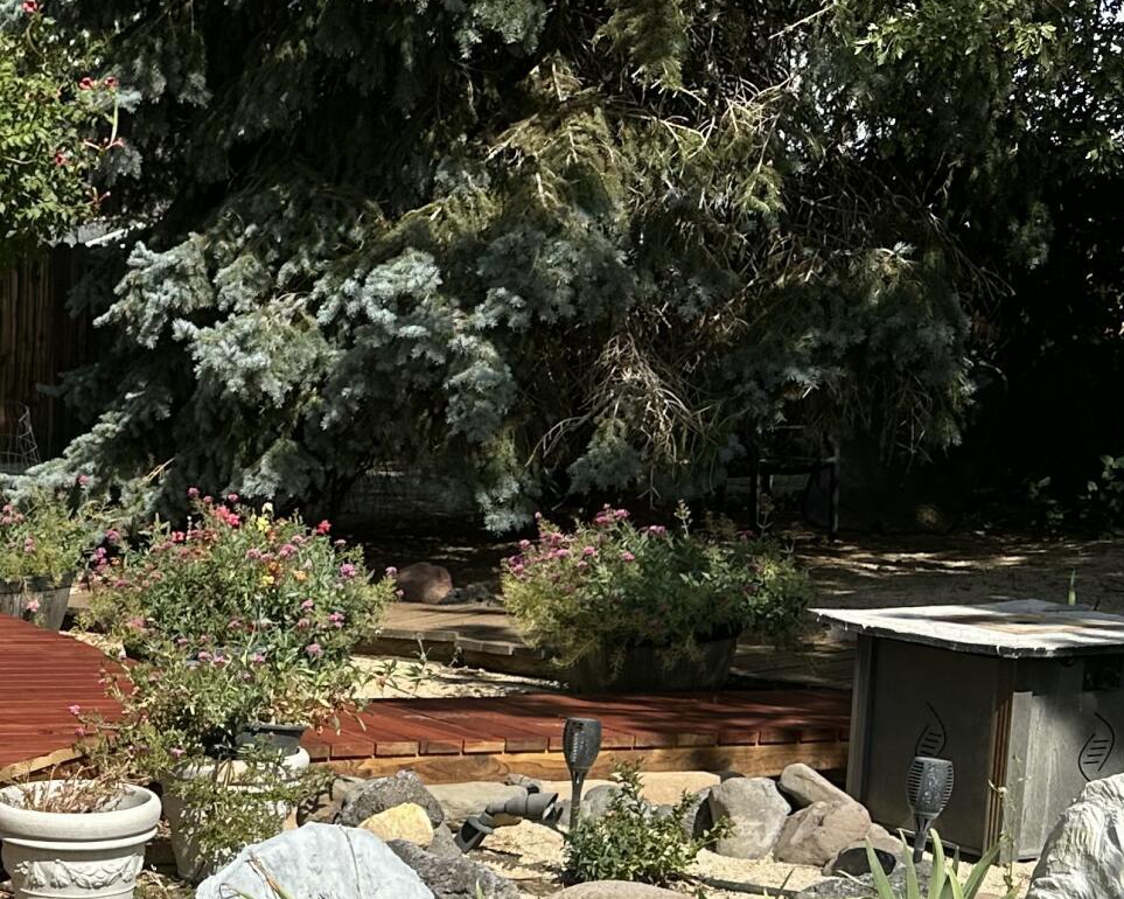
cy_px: 797
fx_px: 2428
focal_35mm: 73
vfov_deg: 20.6
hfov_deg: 23.2
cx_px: -322
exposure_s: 1/5000
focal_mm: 6.86
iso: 80
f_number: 1.78
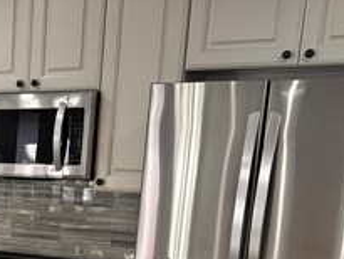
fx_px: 746
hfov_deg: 23.5
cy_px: 318
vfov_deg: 18.5
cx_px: -77
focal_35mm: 75
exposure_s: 1/120
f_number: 1.78
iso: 125
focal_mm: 6.86
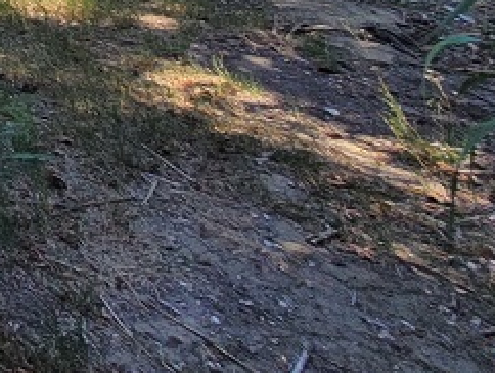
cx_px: -444
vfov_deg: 19.0
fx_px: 830
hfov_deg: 20.4
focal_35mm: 58
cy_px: -309
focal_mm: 1.74
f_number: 2.2
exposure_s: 1/594
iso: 40
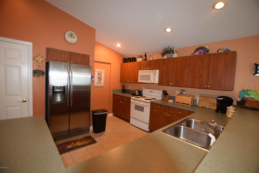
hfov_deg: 100.3
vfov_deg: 77.4
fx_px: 108
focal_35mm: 15
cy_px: 86
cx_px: 130
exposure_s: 1/60
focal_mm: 10
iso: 1250
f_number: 4
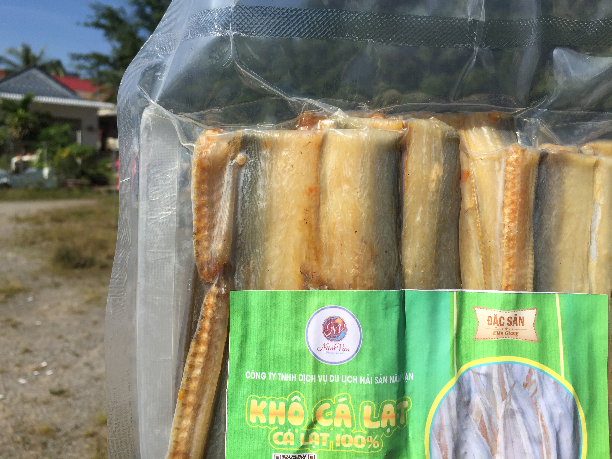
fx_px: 513
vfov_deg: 48.2
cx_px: 306
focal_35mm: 29
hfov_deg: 61.7
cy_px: 230
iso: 32
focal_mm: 4.15
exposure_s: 1/3597
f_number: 2.2
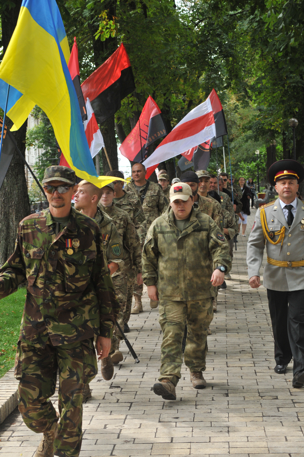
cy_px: 228
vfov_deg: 28.1
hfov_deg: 18.9
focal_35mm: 72
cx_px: 152
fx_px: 914
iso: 500
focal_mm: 48
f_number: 6.3
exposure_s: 1/400
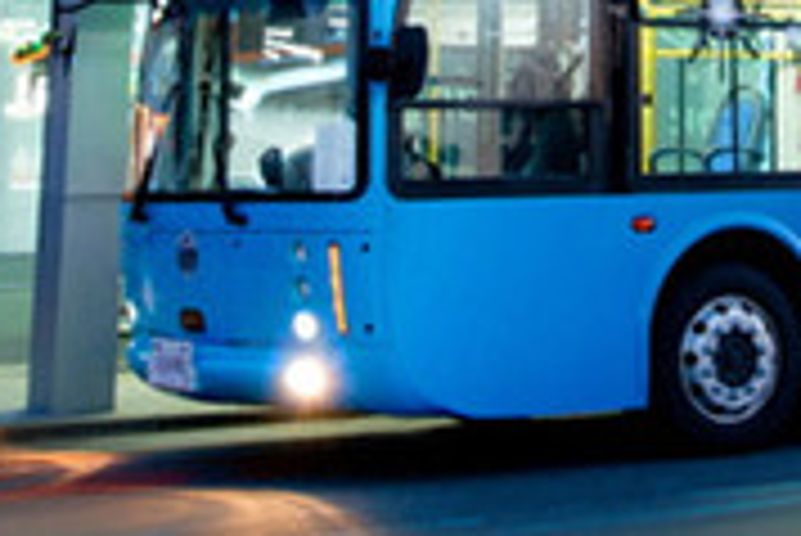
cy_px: -288
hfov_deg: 24.2
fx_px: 1804
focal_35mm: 81
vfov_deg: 15.5
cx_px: 747
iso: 400
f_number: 11
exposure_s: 1/5
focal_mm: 24
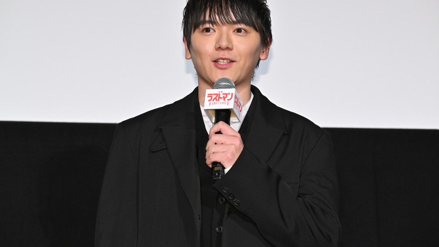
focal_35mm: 184
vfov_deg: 6.6
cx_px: 220
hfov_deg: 11.7
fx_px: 2142
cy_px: 100
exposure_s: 1/200
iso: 2500
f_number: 6.3
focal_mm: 175
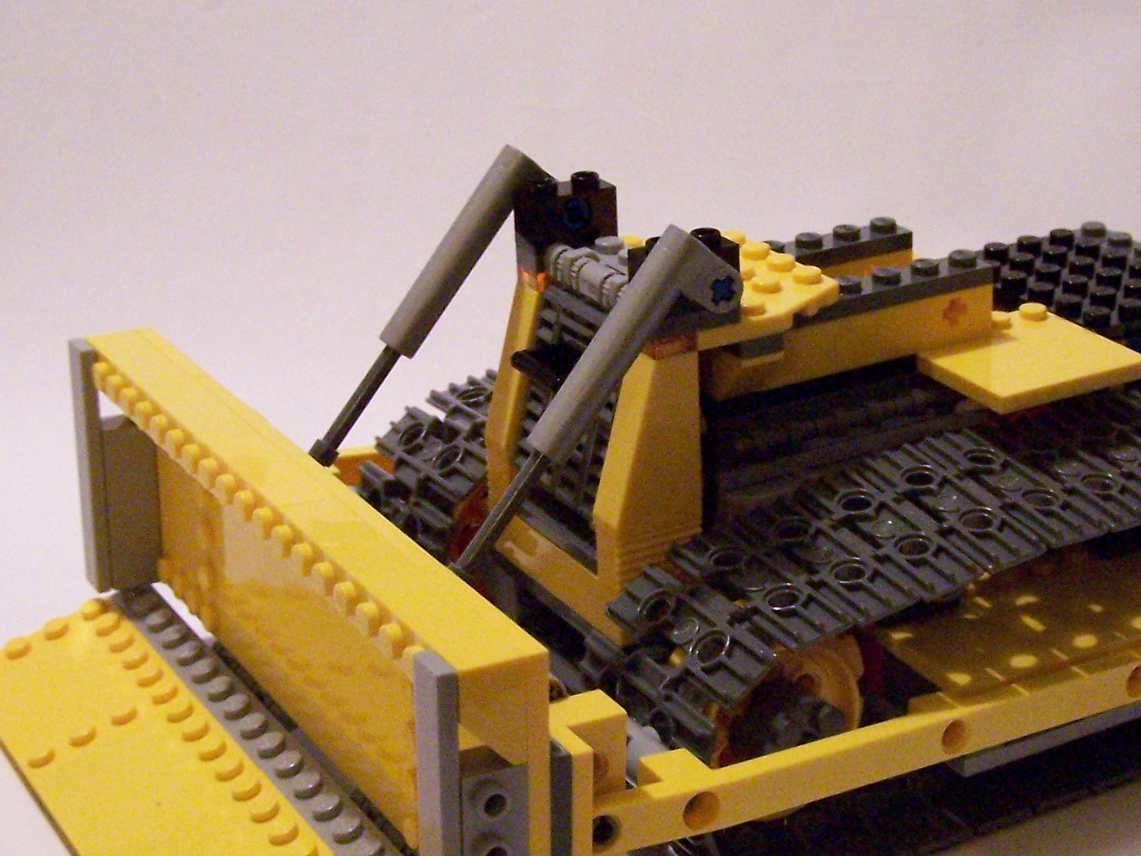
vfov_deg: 21.0
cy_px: 543
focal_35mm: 70
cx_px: 721
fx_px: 2308
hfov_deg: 27.7
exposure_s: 1/20
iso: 400
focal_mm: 6.3
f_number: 2.8
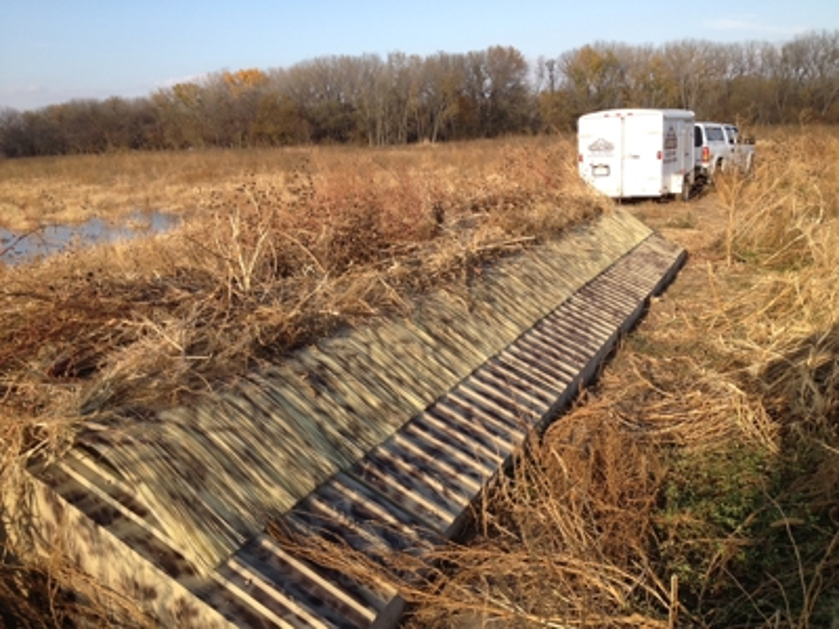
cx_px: 420
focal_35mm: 35
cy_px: 314
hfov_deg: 52.6
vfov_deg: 40.7
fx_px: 848
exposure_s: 1/789
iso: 50
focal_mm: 4.28
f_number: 2.4
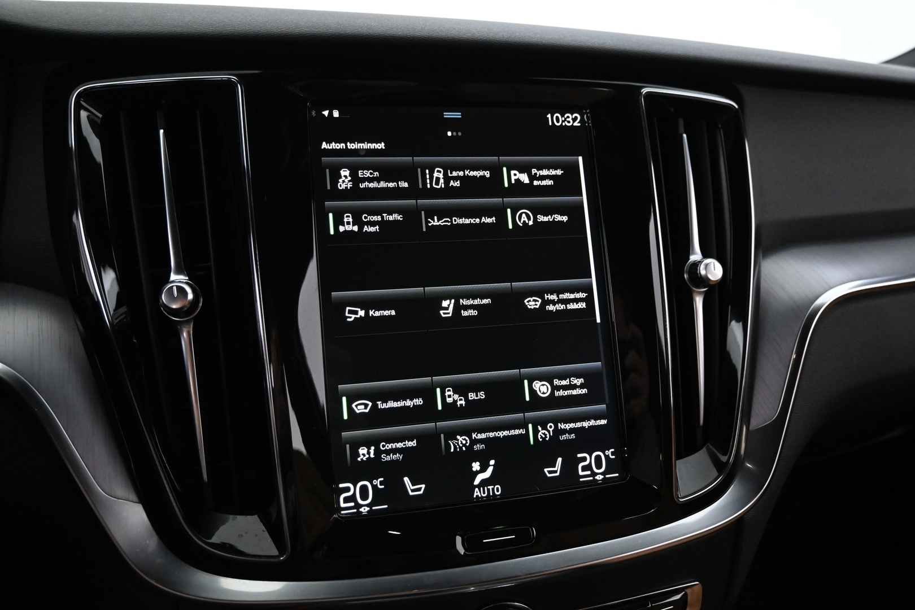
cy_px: 305
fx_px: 743
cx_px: 458
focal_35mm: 29
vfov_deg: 44.6
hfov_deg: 63.2
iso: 2800
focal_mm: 19.5
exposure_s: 1/30
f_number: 3.8
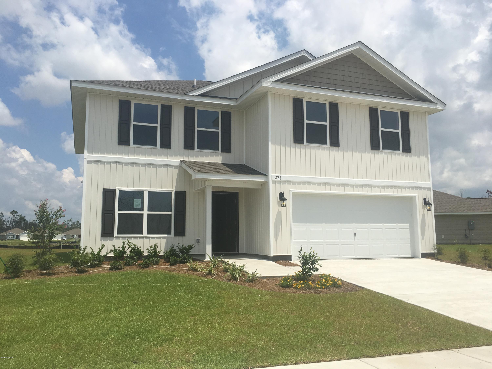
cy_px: 184
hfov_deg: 61.7
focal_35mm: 29
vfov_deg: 48.2
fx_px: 412
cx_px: 246
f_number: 2.2
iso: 25
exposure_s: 1/3077
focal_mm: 4.15
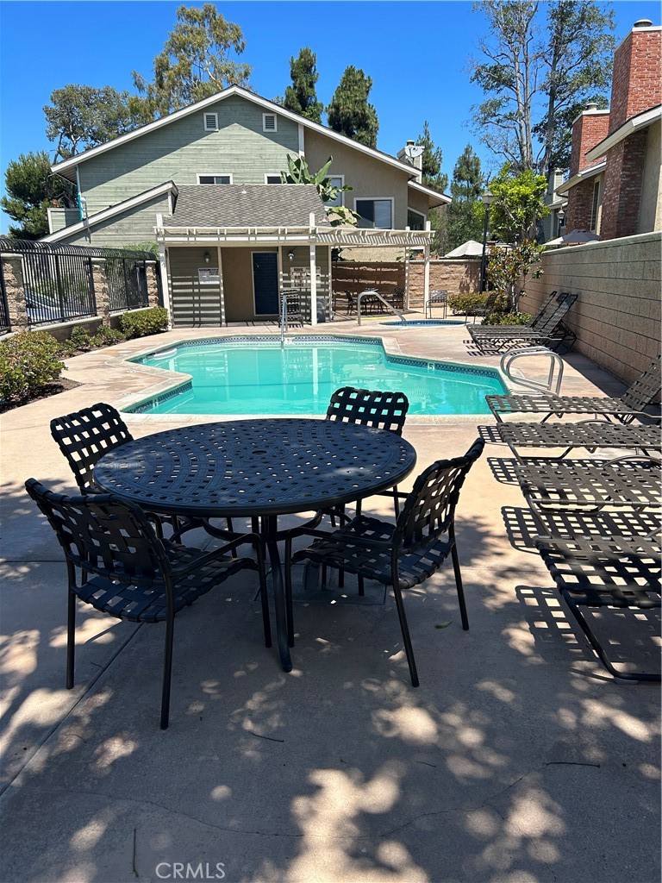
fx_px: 663
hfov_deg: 53.1
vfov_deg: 67.3
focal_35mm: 26
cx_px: 331
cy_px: 442
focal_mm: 5.7
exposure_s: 1/3460
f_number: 1.5
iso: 50
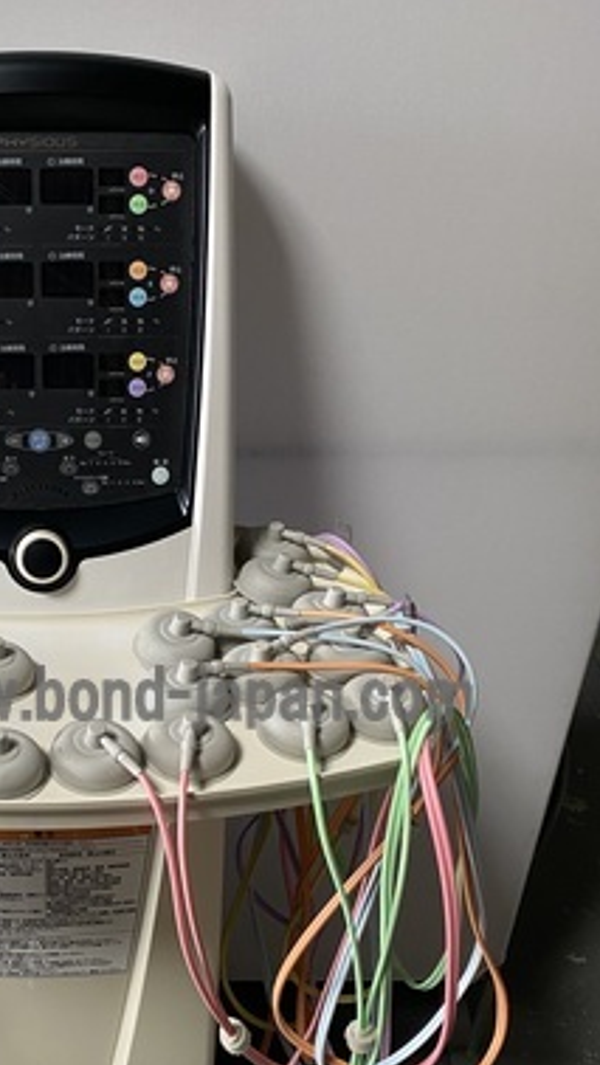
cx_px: 59
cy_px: 704
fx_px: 1130
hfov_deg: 28.6
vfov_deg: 49.6
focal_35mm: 40
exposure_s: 1/91
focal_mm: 4.25
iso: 125
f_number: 1.8
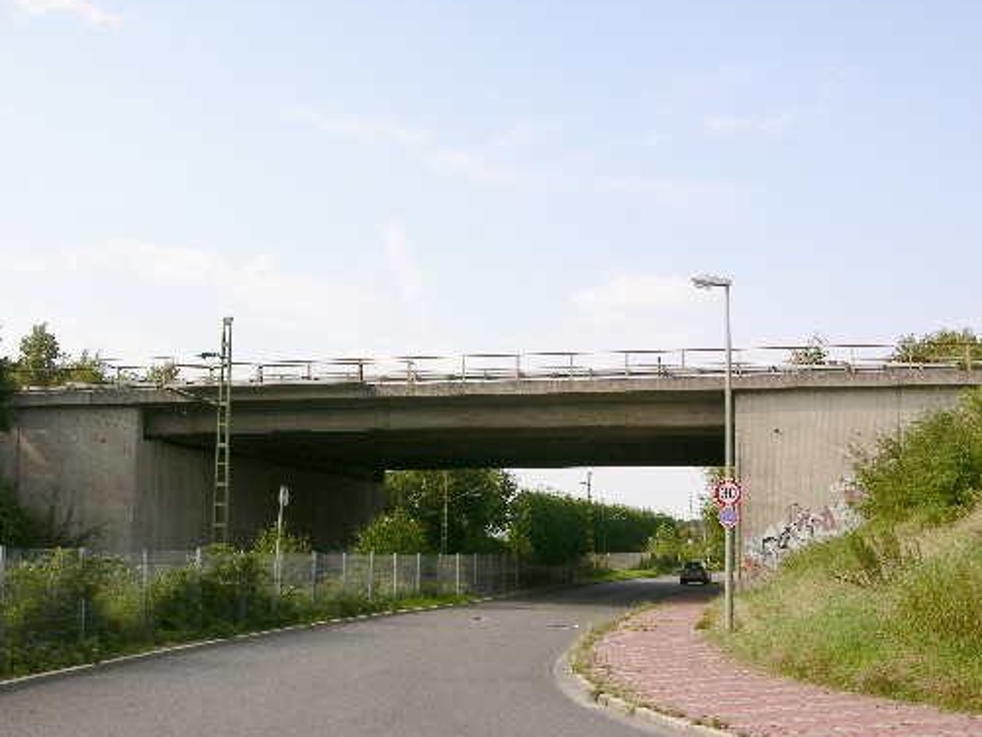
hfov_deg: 45.8
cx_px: 479
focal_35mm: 41
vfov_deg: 35.1
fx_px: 1163
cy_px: 404
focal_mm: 8.9
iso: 50
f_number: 7.1
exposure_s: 1/120
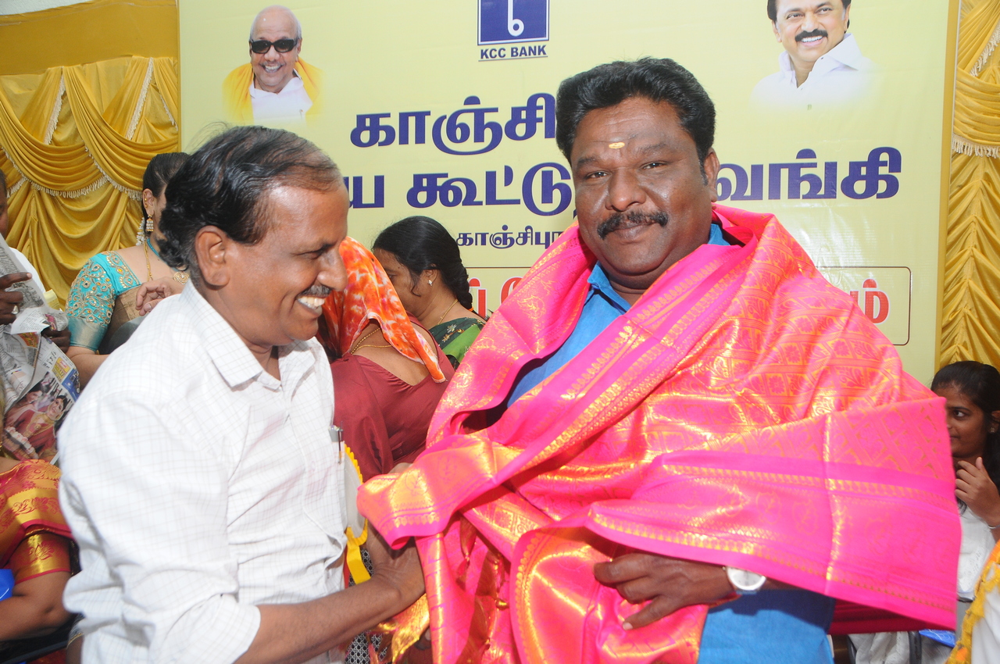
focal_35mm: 30
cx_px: 500
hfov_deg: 62.0
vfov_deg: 43.5
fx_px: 832
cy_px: 332
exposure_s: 1/125
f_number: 5.6
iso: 500
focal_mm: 20
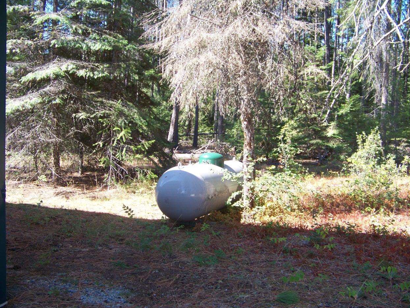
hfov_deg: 50.1
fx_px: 438
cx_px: 205
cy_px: 157
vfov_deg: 38.7
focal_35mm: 37
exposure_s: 1/160
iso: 64
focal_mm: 5.85
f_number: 2.8
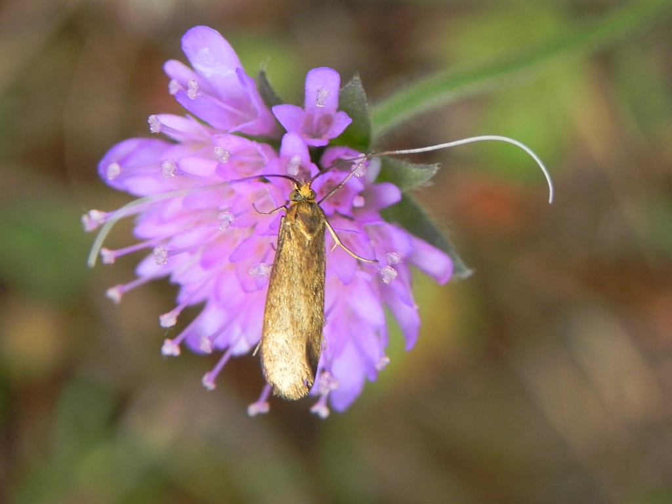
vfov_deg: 14.1
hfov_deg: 18.7
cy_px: 252
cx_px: 336
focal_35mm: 105
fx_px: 2038
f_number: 4
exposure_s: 1/298
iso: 160
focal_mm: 18.8
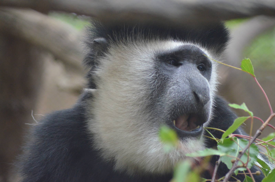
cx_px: 138
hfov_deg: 6.0
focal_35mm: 345
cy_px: 91
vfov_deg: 4.0
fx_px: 2630
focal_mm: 230
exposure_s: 1/500
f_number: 5
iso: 2800
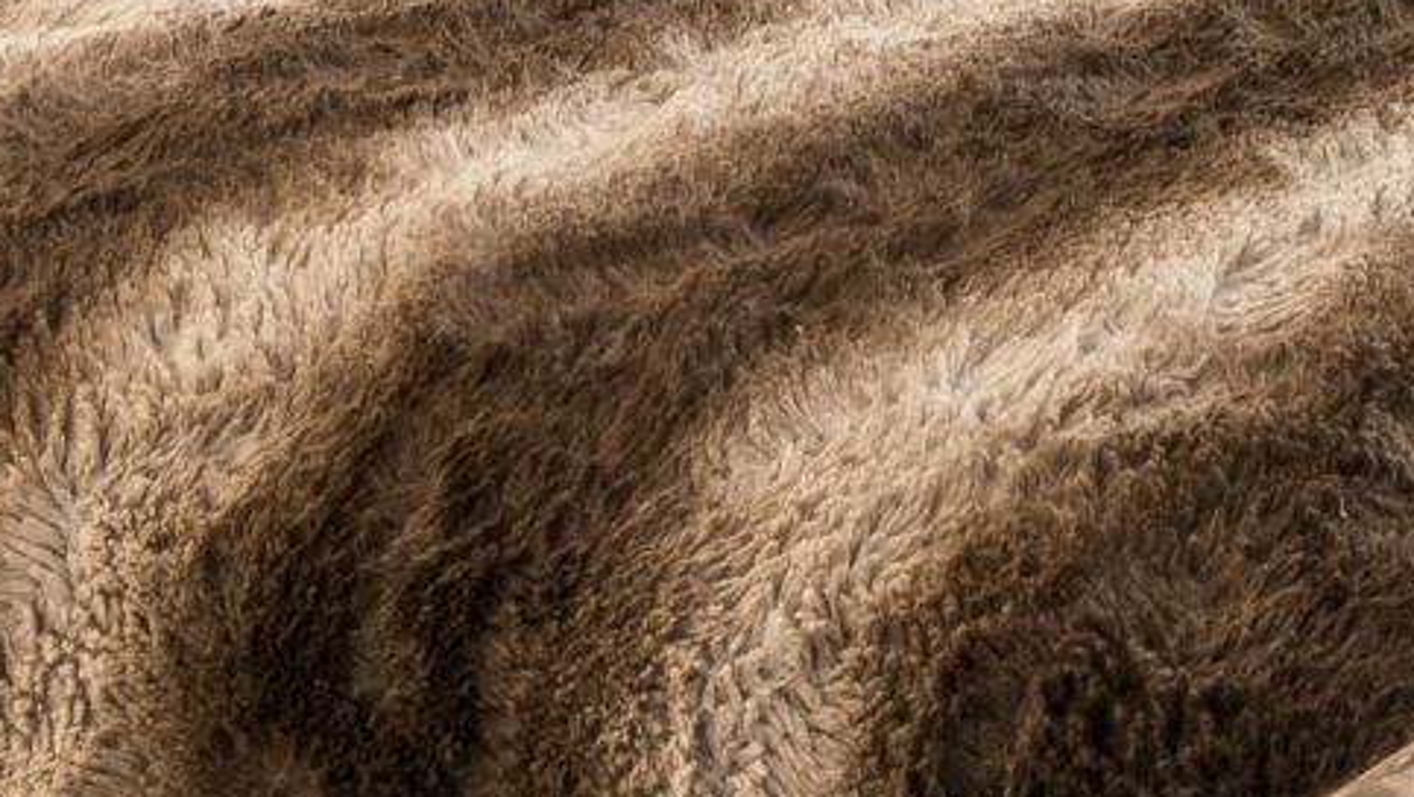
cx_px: 2251
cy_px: -1622
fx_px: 4893
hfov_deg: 15.0
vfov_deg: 8.0
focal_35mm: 130
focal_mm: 16.7
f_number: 13
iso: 100
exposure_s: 1/2
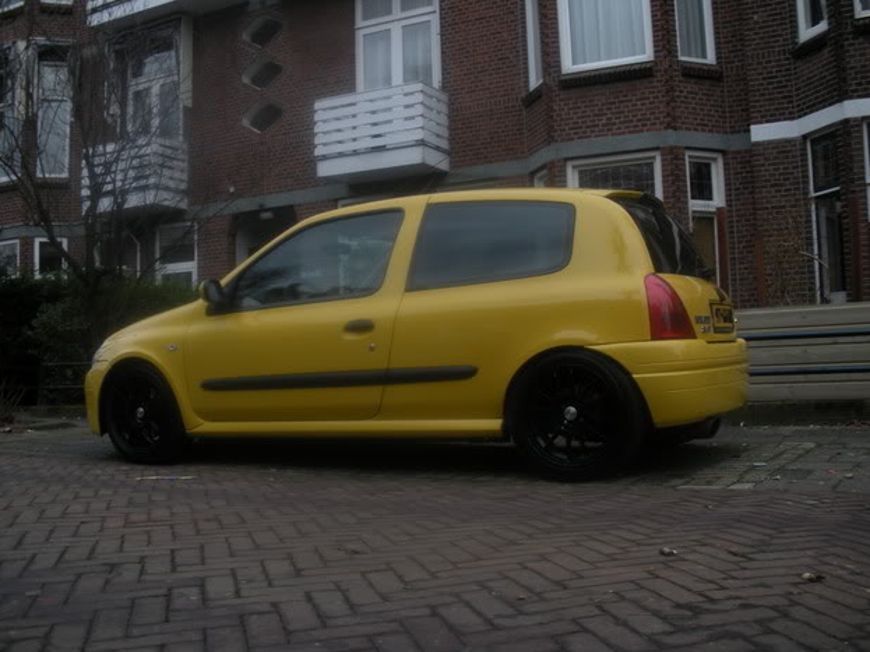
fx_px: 930
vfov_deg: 38.7
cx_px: 438
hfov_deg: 50.1
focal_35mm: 37
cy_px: 321
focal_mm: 6.3
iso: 64
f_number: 3.5
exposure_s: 1/110
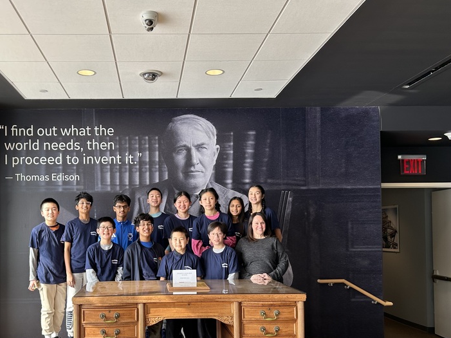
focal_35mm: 38
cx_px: 161
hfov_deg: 48.4
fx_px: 495
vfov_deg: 37.3
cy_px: 221
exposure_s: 1/200
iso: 40
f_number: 1.5
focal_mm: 5.7
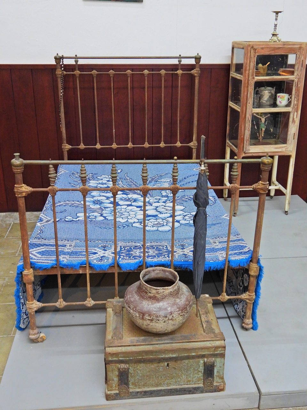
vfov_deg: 52.6
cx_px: 154
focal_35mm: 35
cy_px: 205
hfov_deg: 40.7
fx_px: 414
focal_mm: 6.2
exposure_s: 1/15
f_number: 3.2
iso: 450
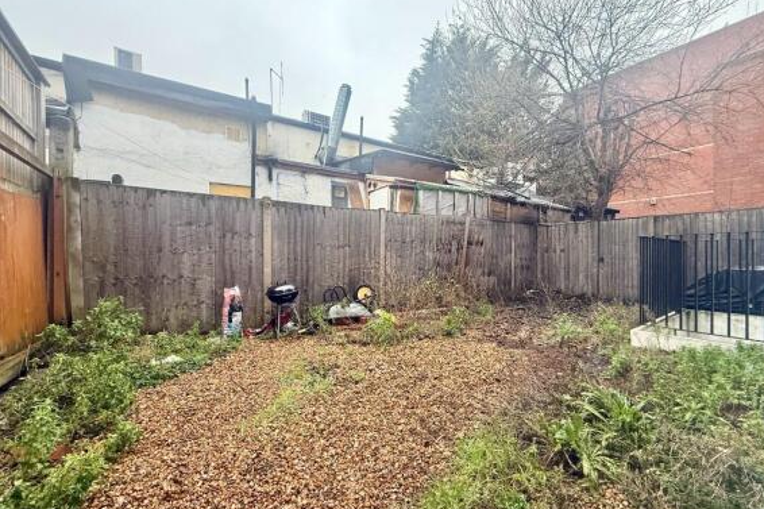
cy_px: 257
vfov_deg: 77.3
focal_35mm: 15
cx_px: 392
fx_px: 318
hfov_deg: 100.4
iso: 200
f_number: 2.2
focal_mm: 2.22
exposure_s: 1/99
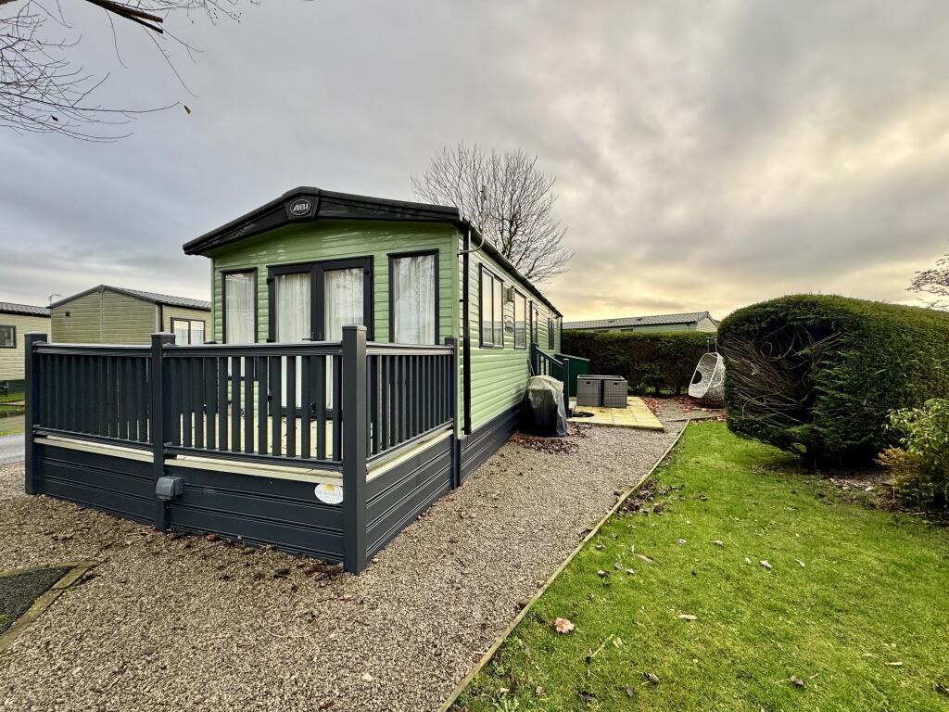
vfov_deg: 85.7
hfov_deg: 102.1
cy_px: 356
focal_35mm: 14
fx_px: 384
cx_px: 474
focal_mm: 2.22
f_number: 2.2
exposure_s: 1/192
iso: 40
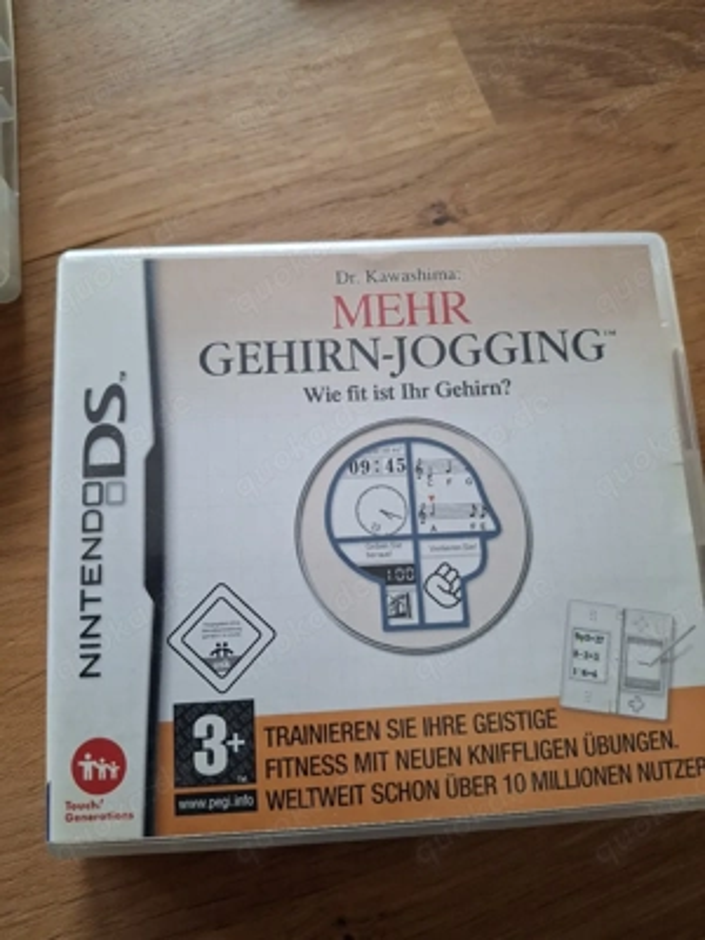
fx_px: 679
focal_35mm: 25
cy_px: 470
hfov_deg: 54.9
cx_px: 352
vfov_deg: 69.4
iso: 250
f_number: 1.8
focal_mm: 4.69
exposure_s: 1/100
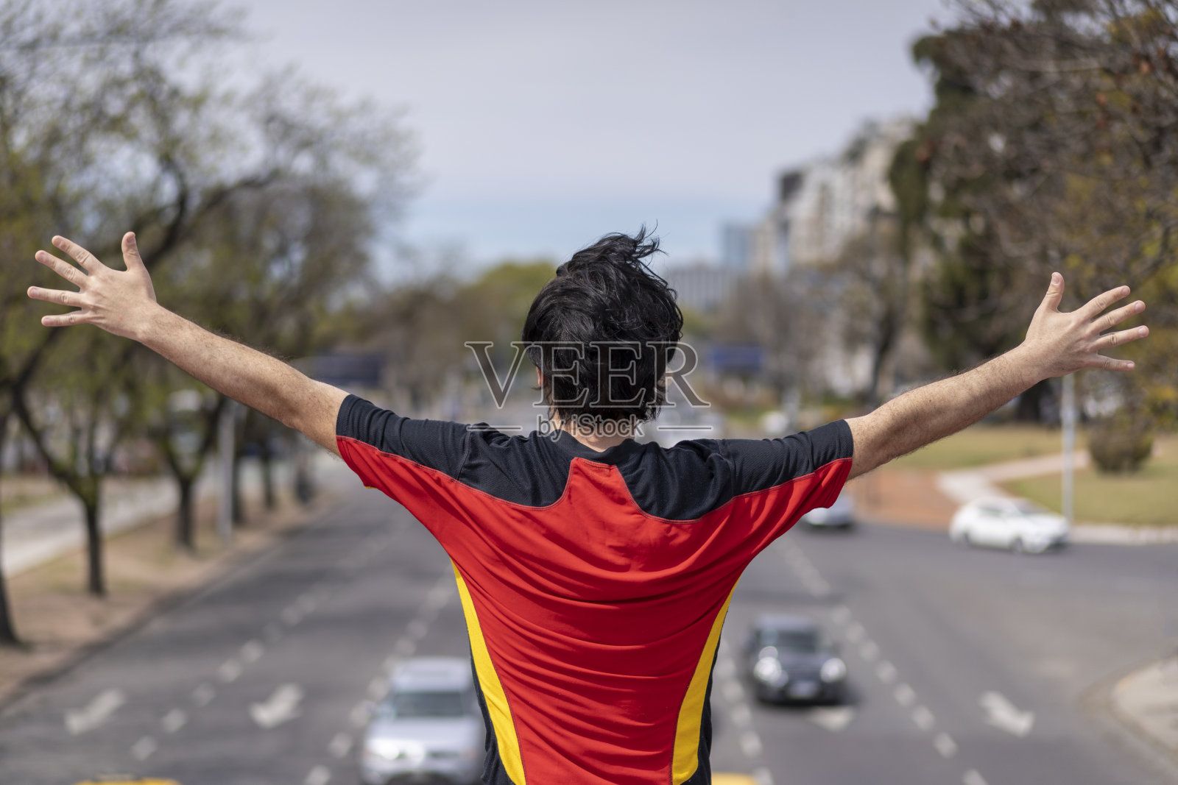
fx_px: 1800
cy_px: 392
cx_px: 589
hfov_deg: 36.2
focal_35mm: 55
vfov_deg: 24.6
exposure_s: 1/8000
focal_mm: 55
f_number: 1.8
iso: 125
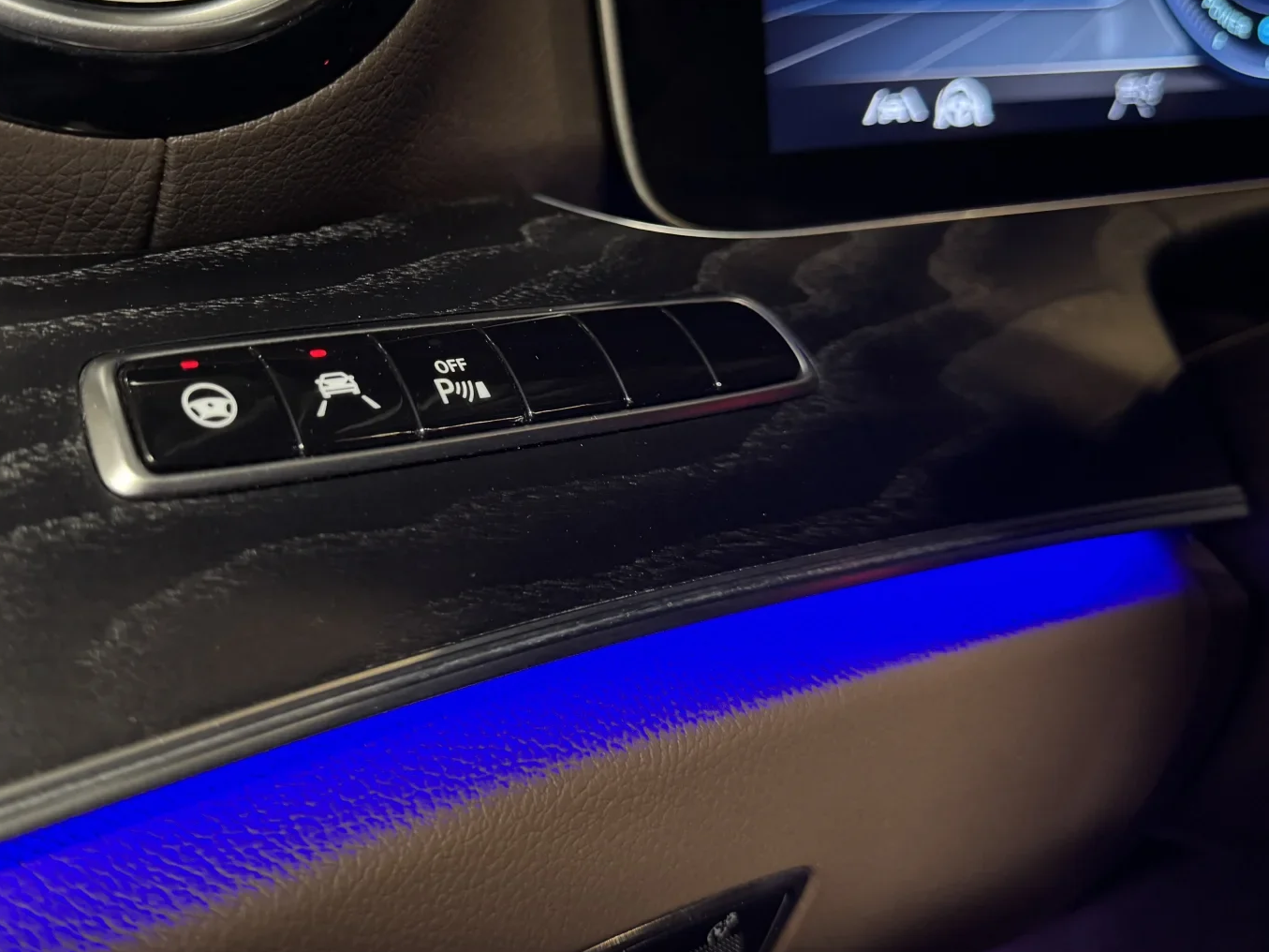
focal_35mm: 34
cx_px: 441
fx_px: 1246
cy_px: 346
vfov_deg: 41.4
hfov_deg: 53.1
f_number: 1.78
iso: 1000
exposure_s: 1/28
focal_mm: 6.76
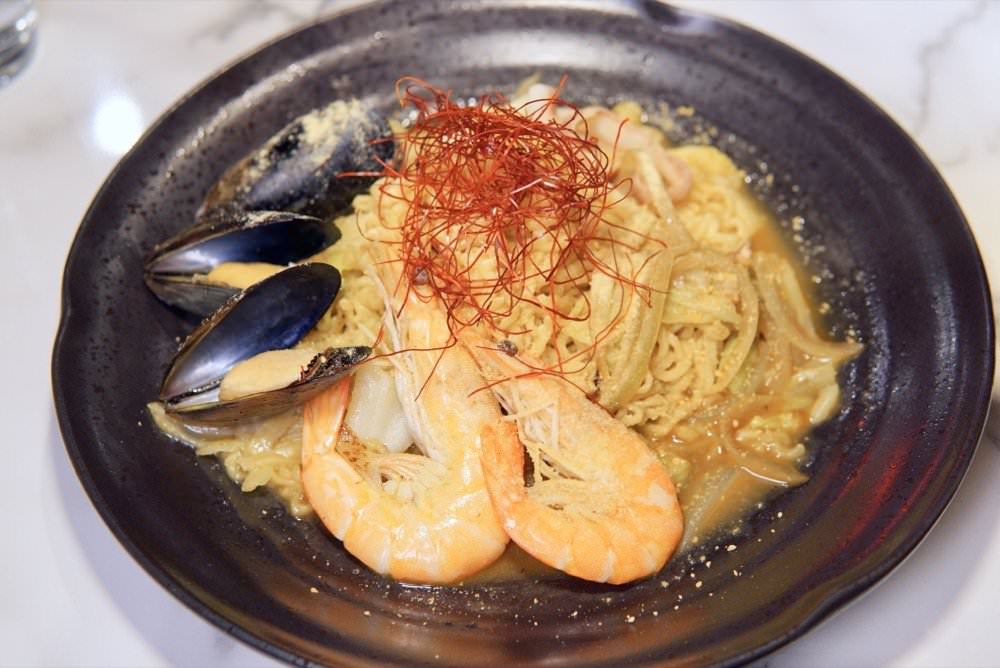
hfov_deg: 43.6
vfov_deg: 29.9
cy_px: 334
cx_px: 500
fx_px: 1251
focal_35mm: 45
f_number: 4
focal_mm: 30
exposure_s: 1/60
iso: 400
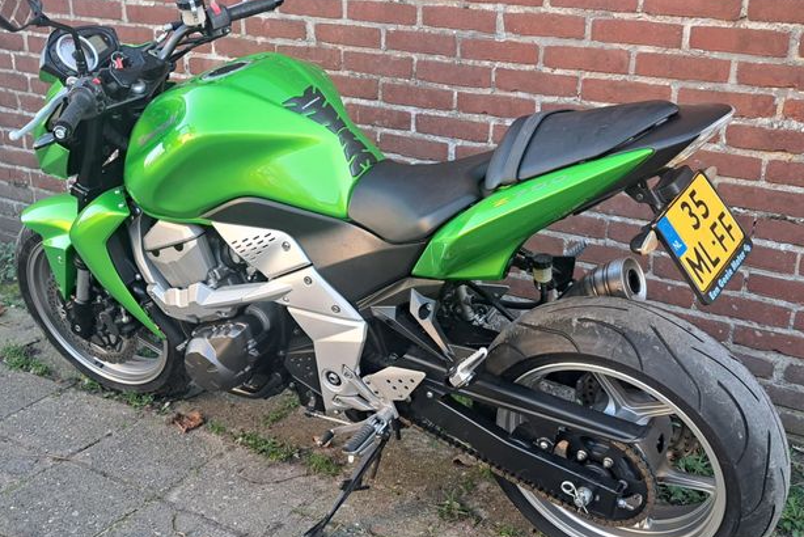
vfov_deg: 49.5
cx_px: 395
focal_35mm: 26
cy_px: 301
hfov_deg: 69.4
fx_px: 581
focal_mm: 5.23
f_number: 1.8
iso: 64
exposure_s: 1/50
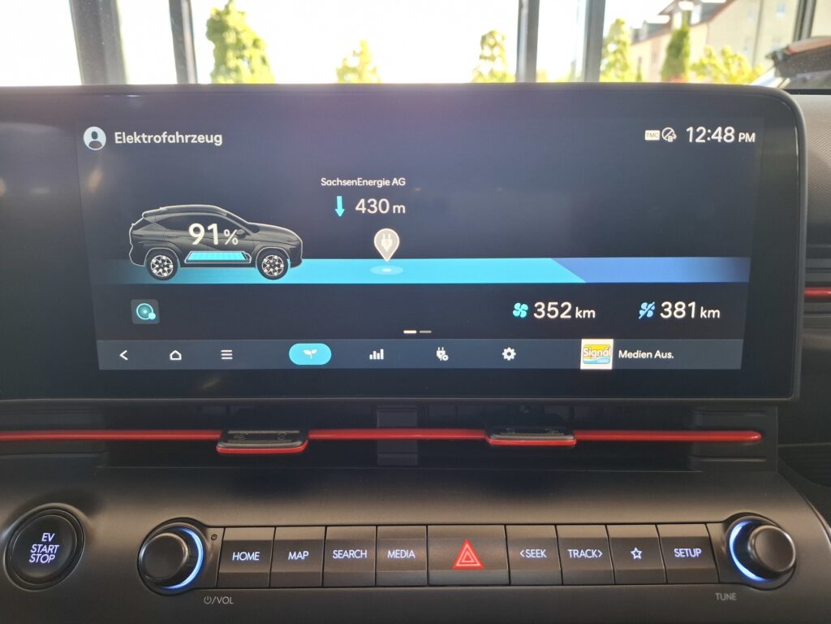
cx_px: 416
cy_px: 312
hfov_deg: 73.9
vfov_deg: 58.9
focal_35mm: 23
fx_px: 552
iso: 320
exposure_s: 1/100
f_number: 1.8
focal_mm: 5.54
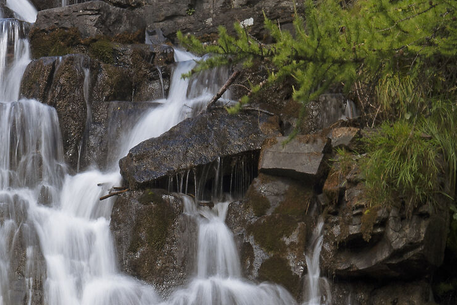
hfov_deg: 12.4
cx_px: -273
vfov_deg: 8.8
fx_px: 1981
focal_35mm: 156
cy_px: 241
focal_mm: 48
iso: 50
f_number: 18
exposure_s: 1/4
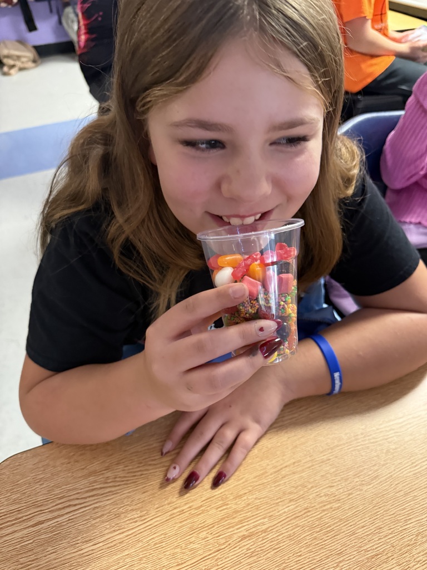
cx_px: 214
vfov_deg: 71.6
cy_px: 285
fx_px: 395
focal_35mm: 24
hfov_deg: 56.8
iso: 800
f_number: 1.78
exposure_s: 1/60
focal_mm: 6.76
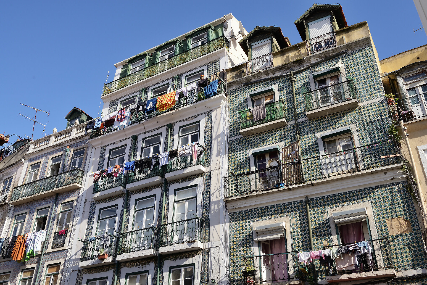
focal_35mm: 35
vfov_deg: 37.9
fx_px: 415
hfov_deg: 54.4
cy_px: 142
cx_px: 214
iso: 100
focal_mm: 35
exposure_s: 1/500
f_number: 5.6
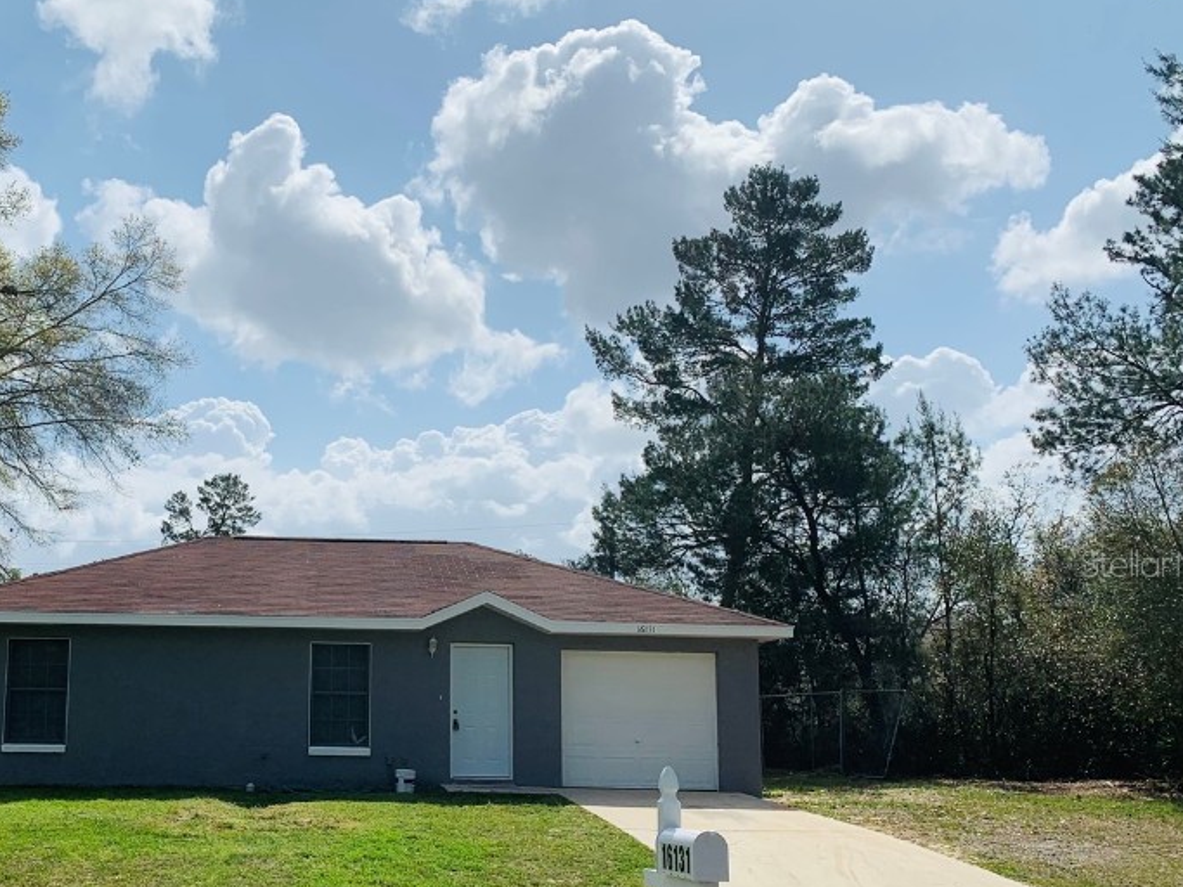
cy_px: 563
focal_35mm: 39
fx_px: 1333
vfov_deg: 36.6
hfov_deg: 46.8
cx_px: 357
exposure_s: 1/6897
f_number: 1.8
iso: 25
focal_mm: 4.25
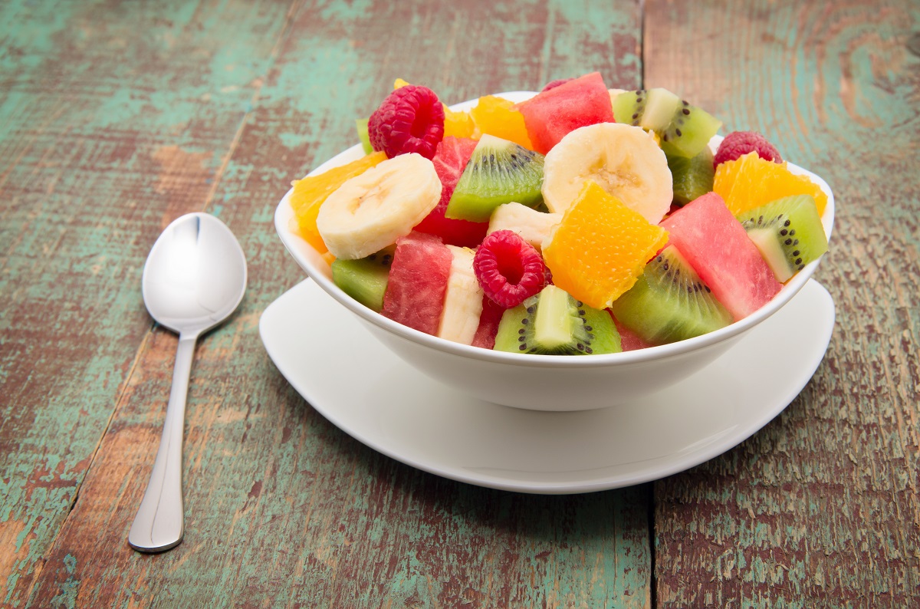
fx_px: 1836
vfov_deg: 18.8
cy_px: 304
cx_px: 460
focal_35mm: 72
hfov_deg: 28.1
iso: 200
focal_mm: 48
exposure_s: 1/125
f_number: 11
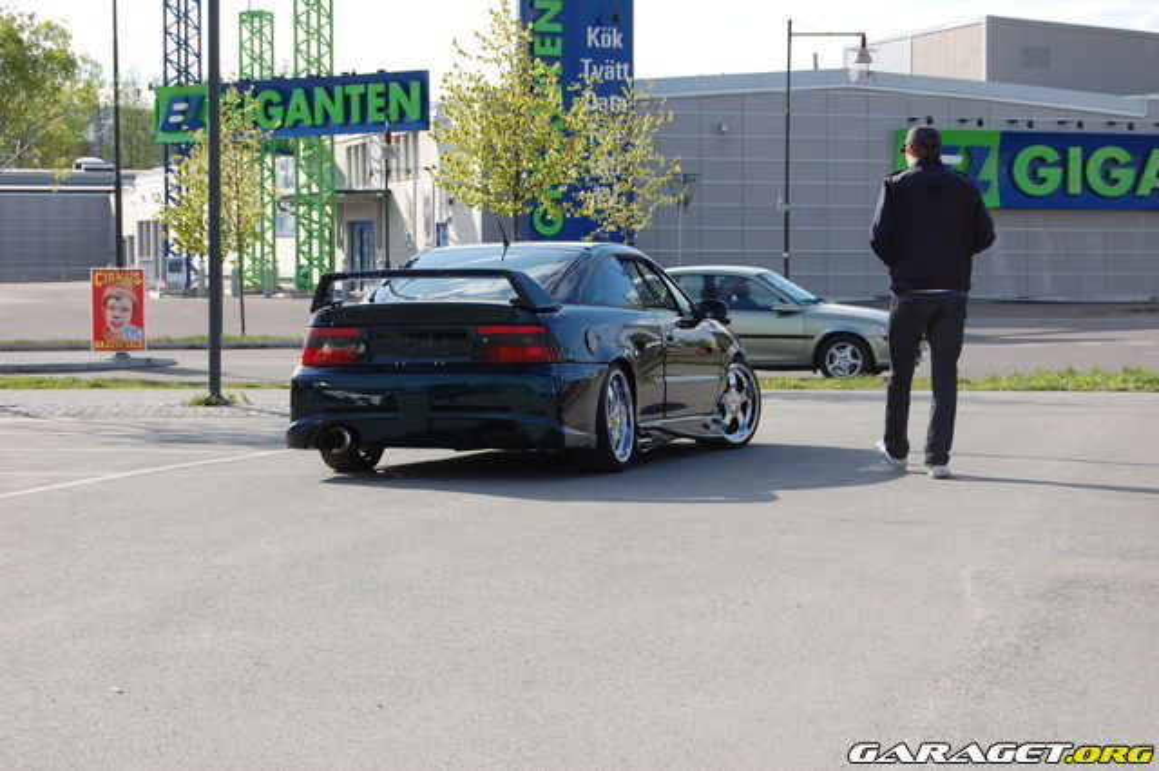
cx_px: 580
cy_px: 386
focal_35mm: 82
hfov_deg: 24.6
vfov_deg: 16.5
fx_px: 2655
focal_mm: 55
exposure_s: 1/250
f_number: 8
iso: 200
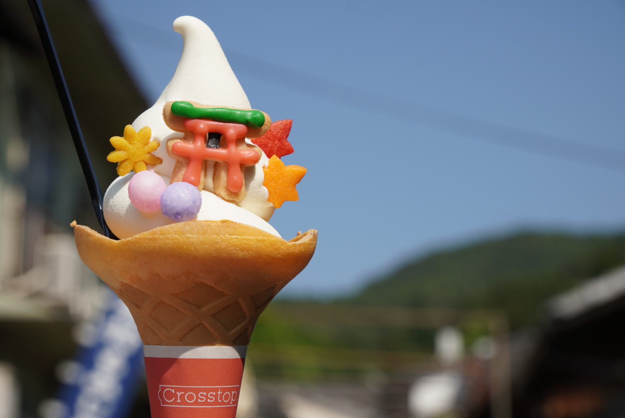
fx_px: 1407
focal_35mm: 81
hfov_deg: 25.0
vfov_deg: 16.9
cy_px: 209
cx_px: 312
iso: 100
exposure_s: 1/500
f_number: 7.1
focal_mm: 54
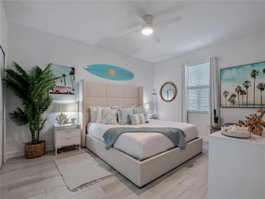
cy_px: 100
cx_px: 132
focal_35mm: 16
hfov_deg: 94.5
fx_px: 122
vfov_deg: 78.1
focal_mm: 8
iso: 640
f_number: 5.6
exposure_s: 1/10
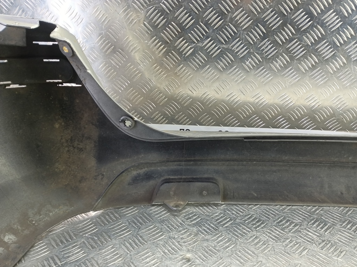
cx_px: 178
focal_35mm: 23
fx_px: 237
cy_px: 134
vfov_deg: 58.9
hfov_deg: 73.9
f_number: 1.6
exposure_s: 1/33.3
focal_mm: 4.11
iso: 174
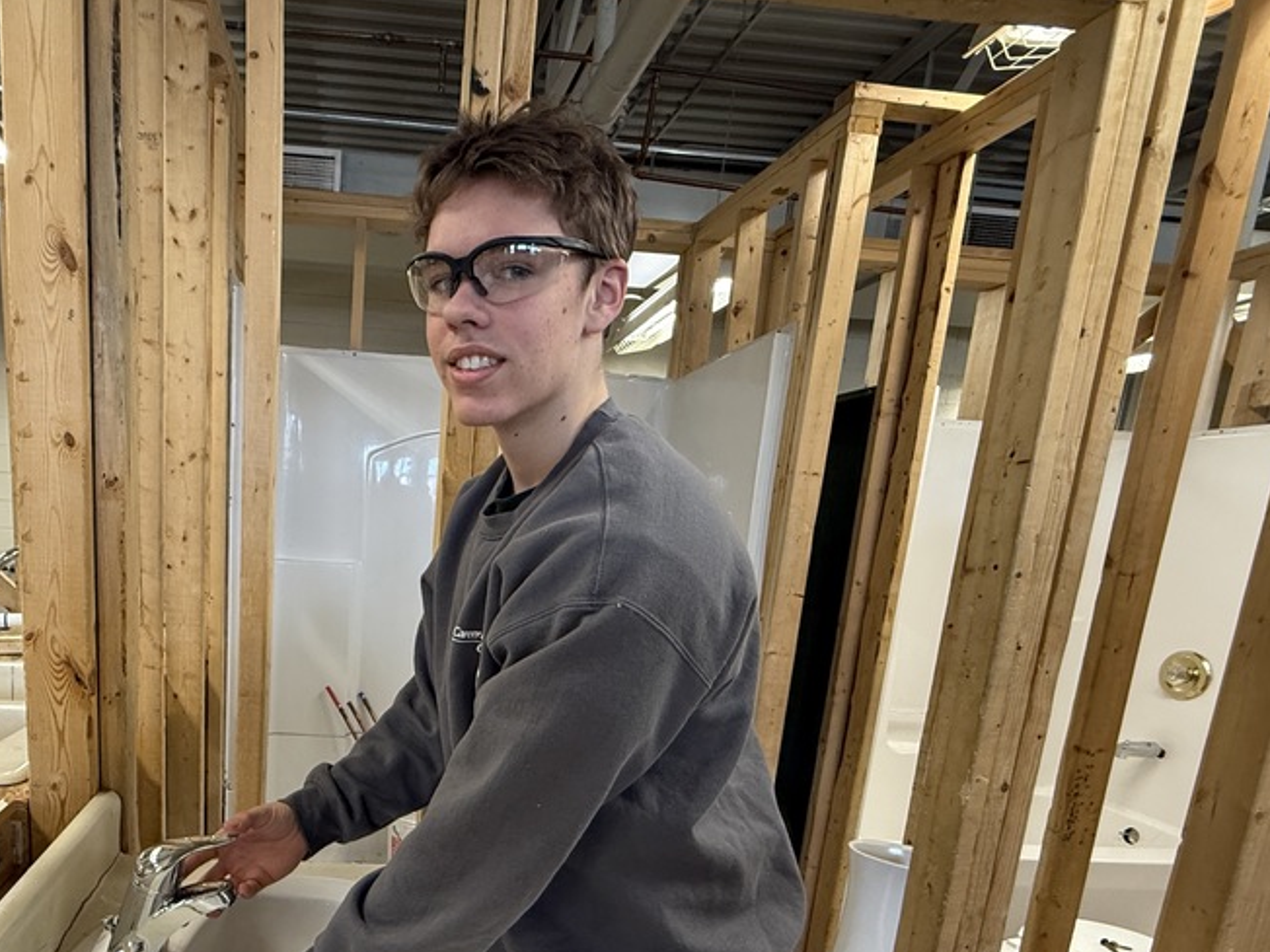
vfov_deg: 59.0
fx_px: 807
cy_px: 670
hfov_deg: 73.8
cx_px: 413
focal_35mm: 22
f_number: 2.2
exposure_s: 1/60
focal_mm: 2.22
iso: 320
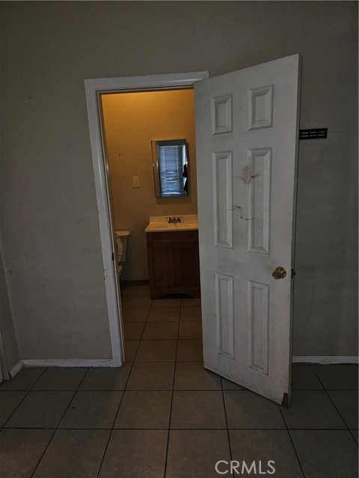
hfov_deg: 58.9
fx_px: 318
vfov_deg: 73.9
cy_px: 239
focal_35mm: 23
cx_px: 180
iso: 100
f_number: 1.7
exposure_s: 1/24
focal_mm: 6.3
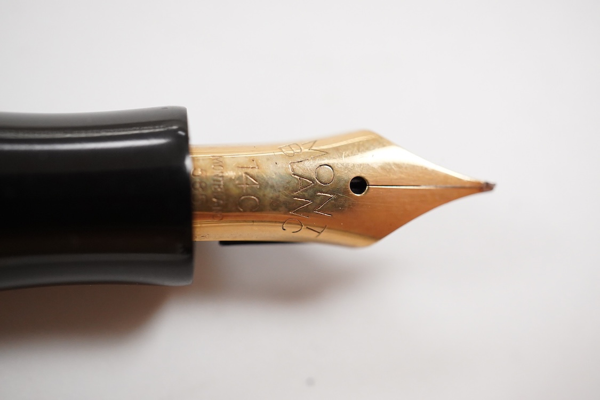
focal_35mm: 45
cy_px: 200
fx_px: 750
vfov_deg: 29.9
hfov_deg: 43.6
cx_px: 300
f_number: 8
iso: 2500
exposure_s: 1/200
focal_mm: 30
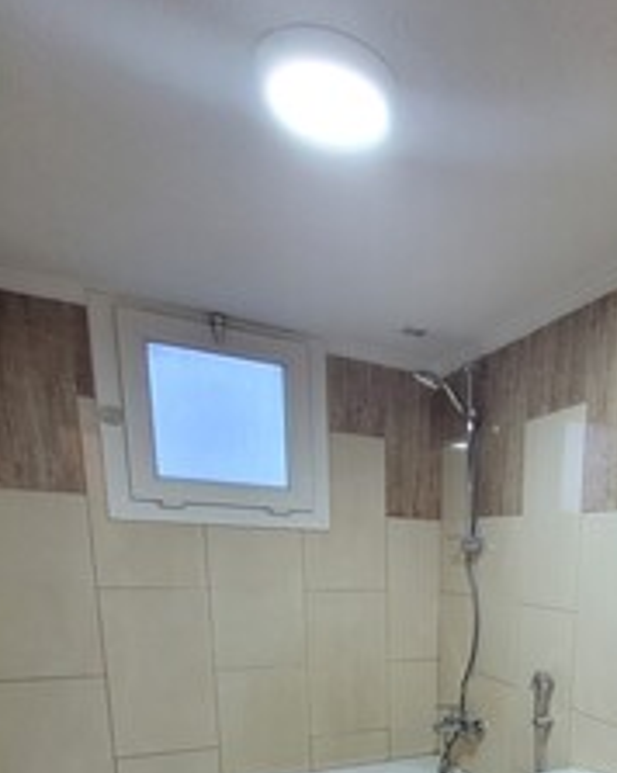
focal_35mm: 26
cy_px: 692
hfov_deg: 49.8
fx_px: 594
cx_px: 536
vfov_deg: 57.1
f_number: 2.2
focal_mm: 1.74
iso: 160
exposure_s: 1/50
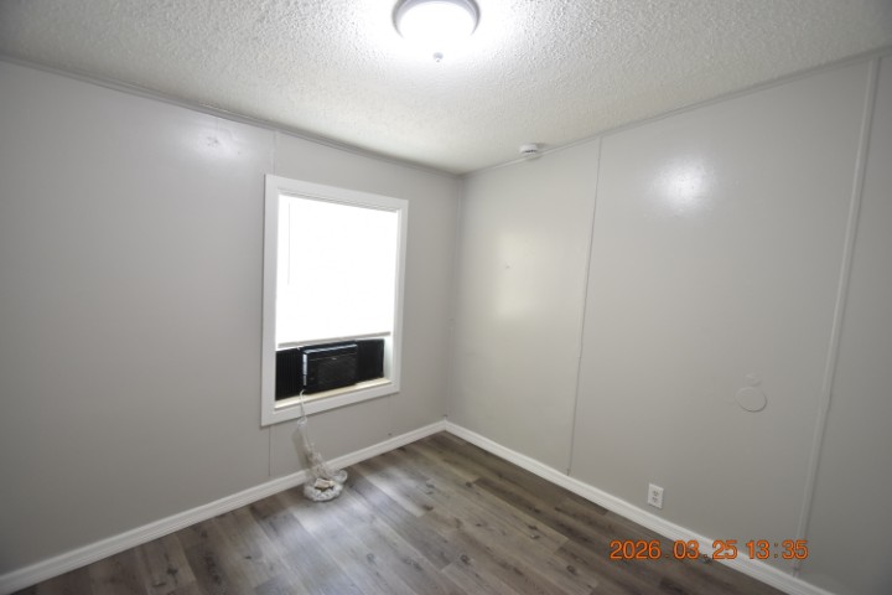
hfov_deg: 100.4
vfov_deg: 77.3
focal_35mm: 15
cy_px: 298
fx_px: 372
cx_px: 446
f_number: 3.5
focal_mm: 10
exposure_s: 1/45
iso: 800
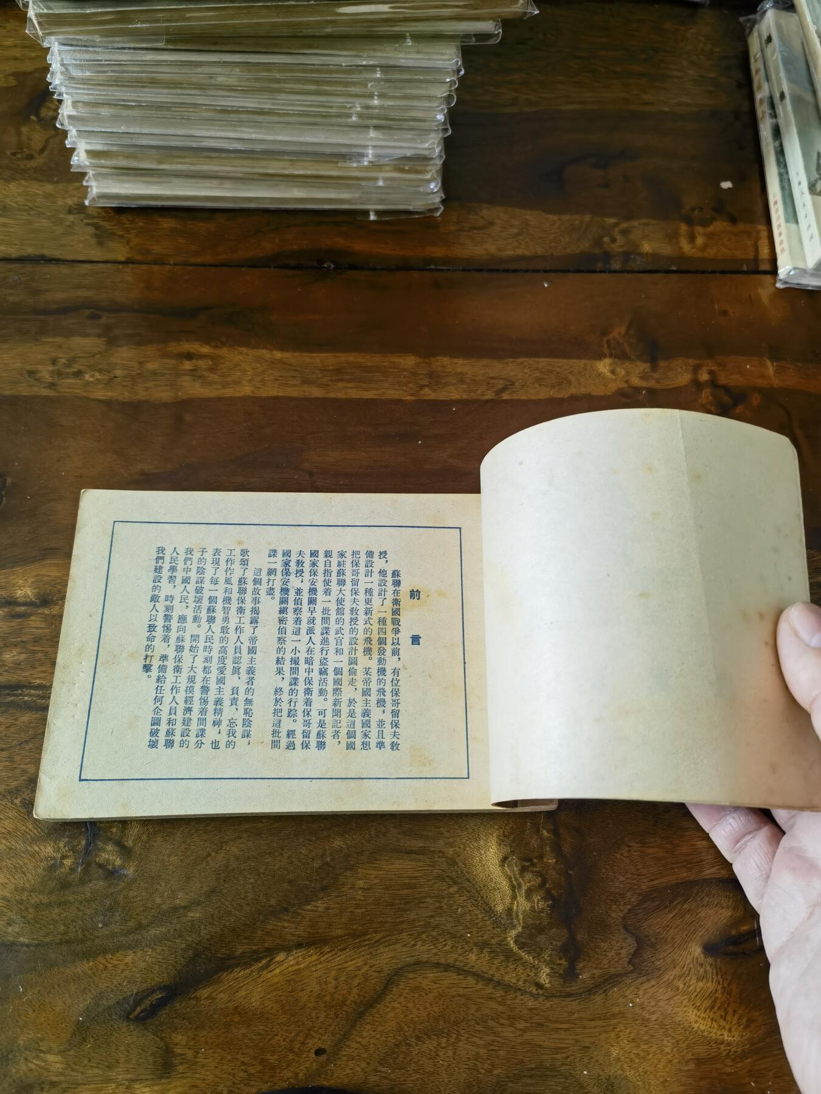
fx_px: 854
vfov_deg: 65.3
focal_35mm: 27
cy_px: 547
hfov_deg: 51.4
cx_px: 410
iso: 200
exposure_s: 1/120
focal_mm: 6.67
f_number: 1.9
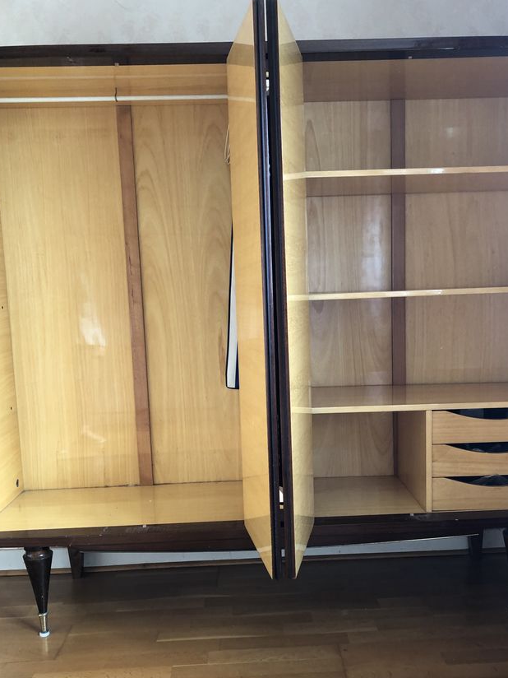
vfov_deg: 53.9
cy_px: 372
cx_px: 275
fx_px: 665
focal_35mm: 34
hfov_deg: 41.8
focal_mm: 3.99
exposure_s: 1/24
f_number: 1.8
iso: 40
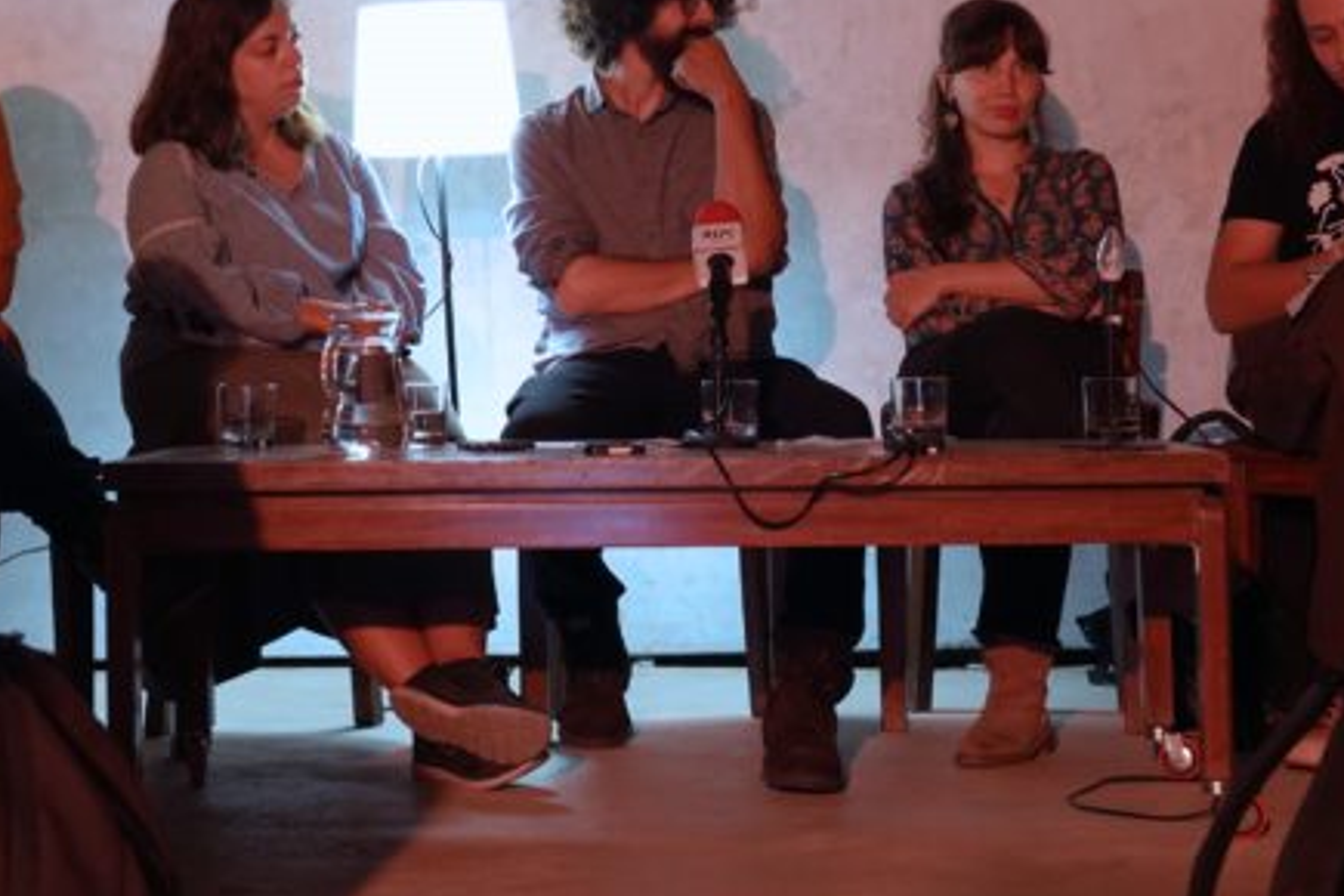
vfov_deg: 15.8
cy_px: 263
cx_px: 590
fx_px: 3210
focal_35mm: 86
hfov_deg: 23.6
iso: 800
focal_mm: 18.92
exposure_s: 1/25
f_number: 3.2
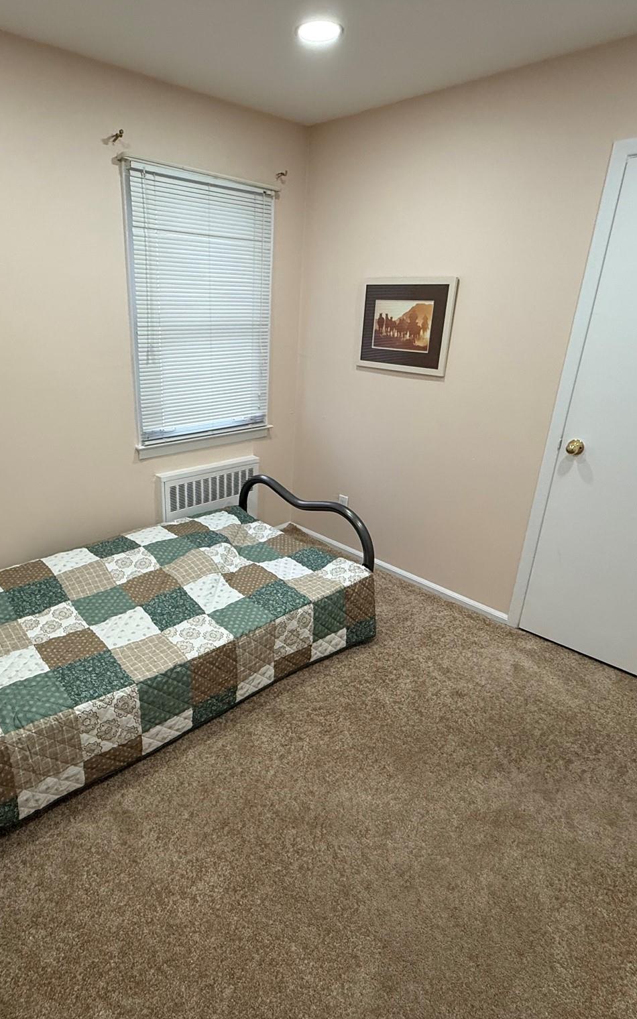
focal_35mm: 20
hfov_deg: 59.1
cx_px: 252
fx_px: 556
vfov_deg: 85.1
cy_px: 509
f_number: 2.2
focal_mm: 2.22
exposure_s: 1/120
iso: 160
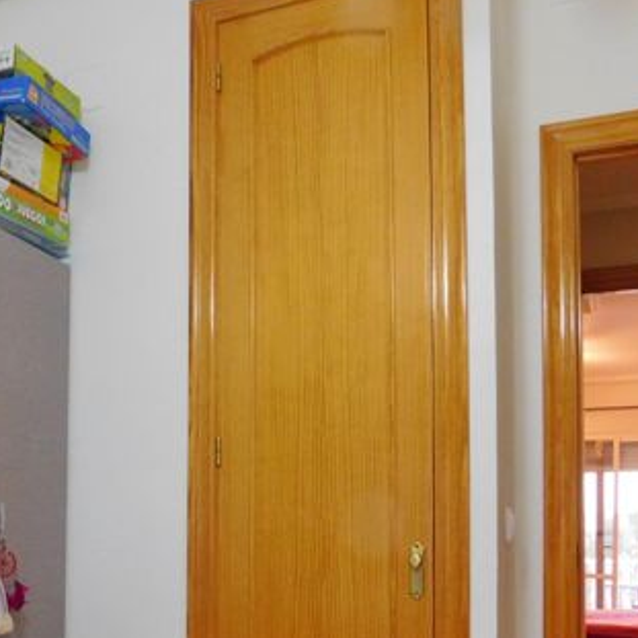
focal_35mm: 46
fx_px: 959
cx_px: 173
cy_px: 519
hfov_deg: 36.1
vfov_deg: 35.5
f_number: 3
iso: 400
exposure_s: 1/25
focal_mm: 4
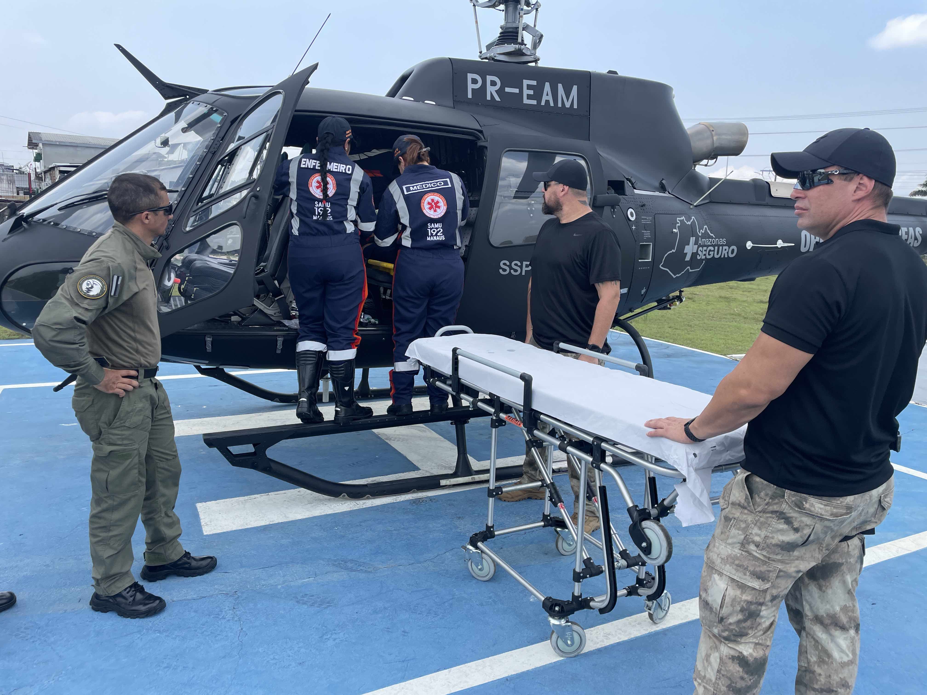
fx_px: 696
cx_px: 464
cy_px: 348
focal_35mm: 26
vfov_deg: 53.1
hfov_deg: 67.3
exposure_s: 1/2020
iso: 32
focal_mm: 4.2
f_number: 1.6
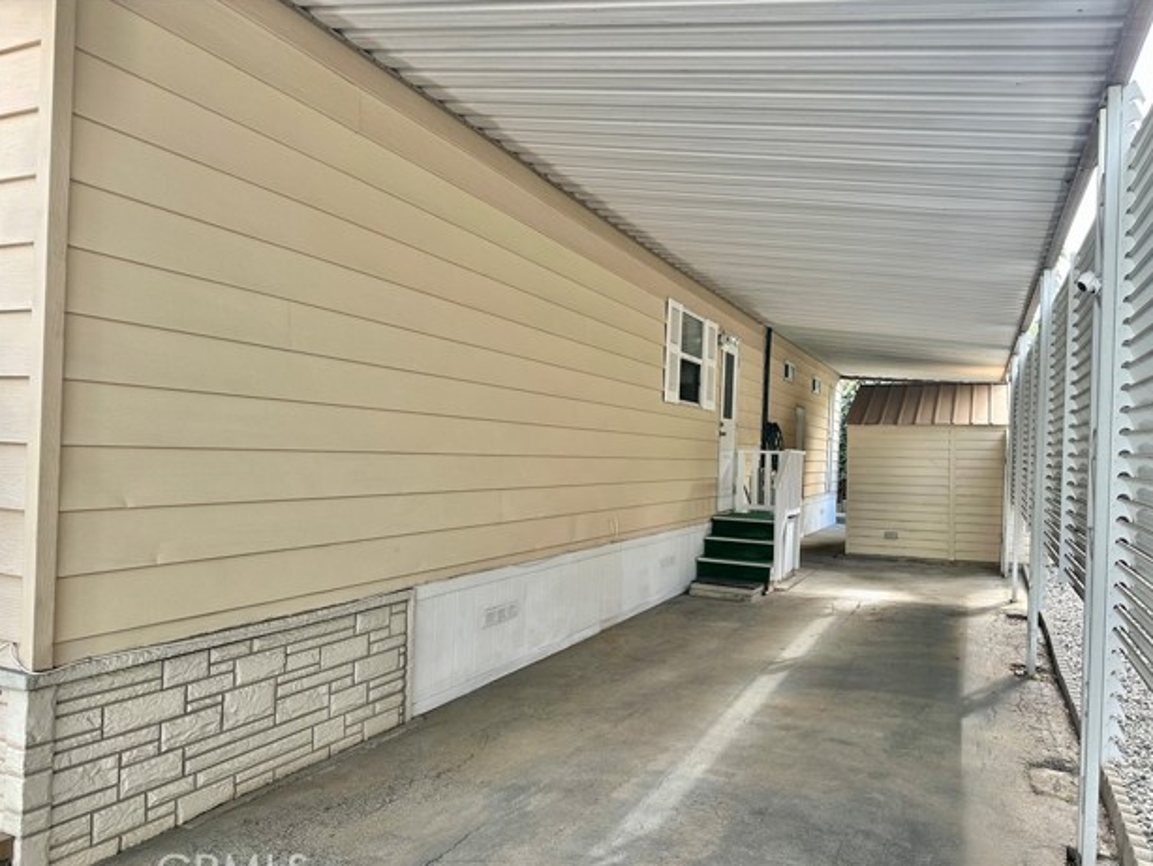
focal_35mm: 25
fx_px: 833
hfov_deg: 69.4
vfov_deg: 54.9
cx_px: 595
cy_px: 447
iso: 64
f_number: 1.78
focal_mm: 6.86
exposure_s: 1/200
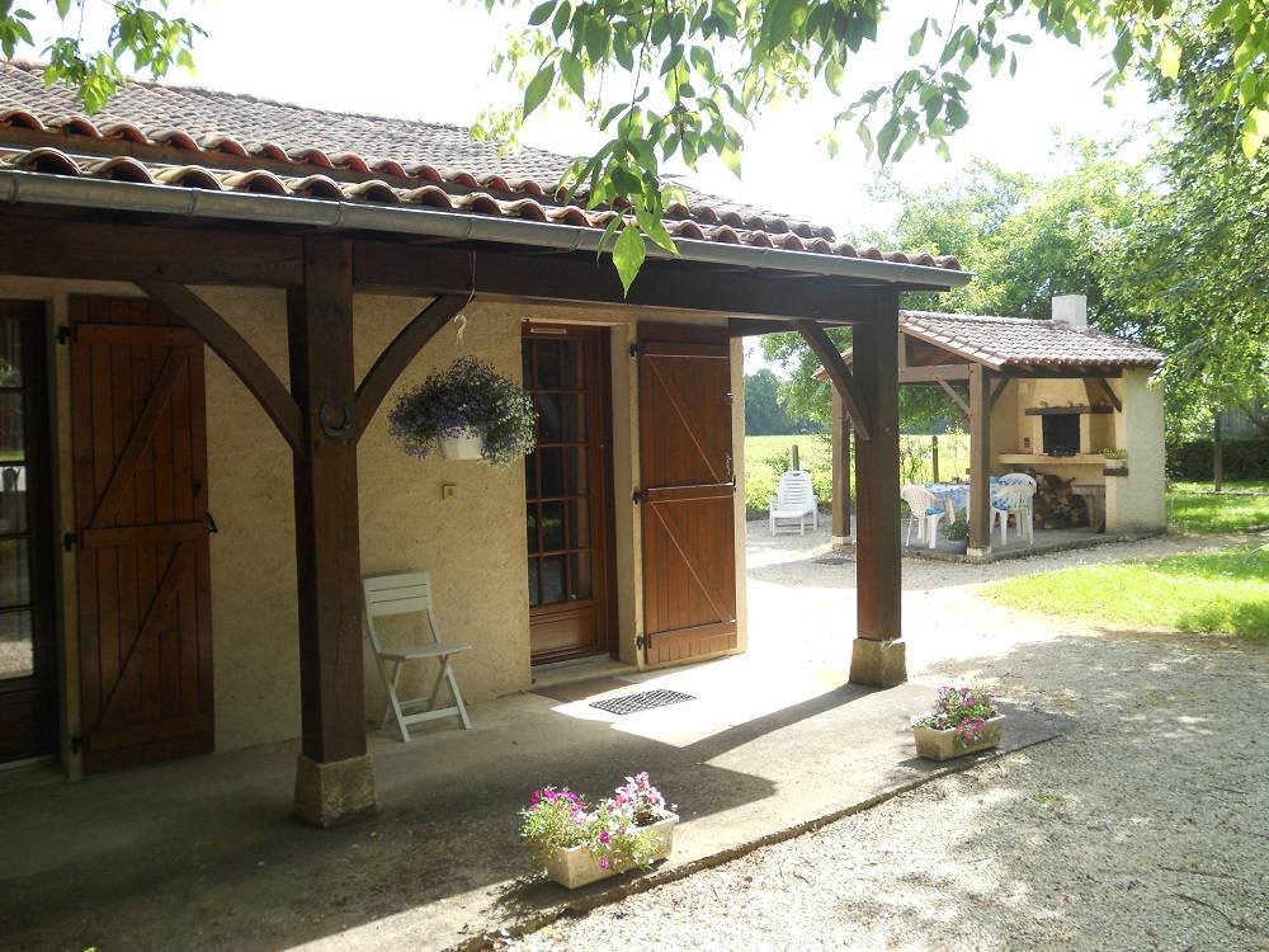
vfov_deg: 44.2
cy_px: 476
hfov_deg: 56.8
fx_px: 1173
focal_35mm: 32
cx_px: 634
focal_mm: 5.8
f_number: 3.5
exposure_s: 1/160
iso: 80
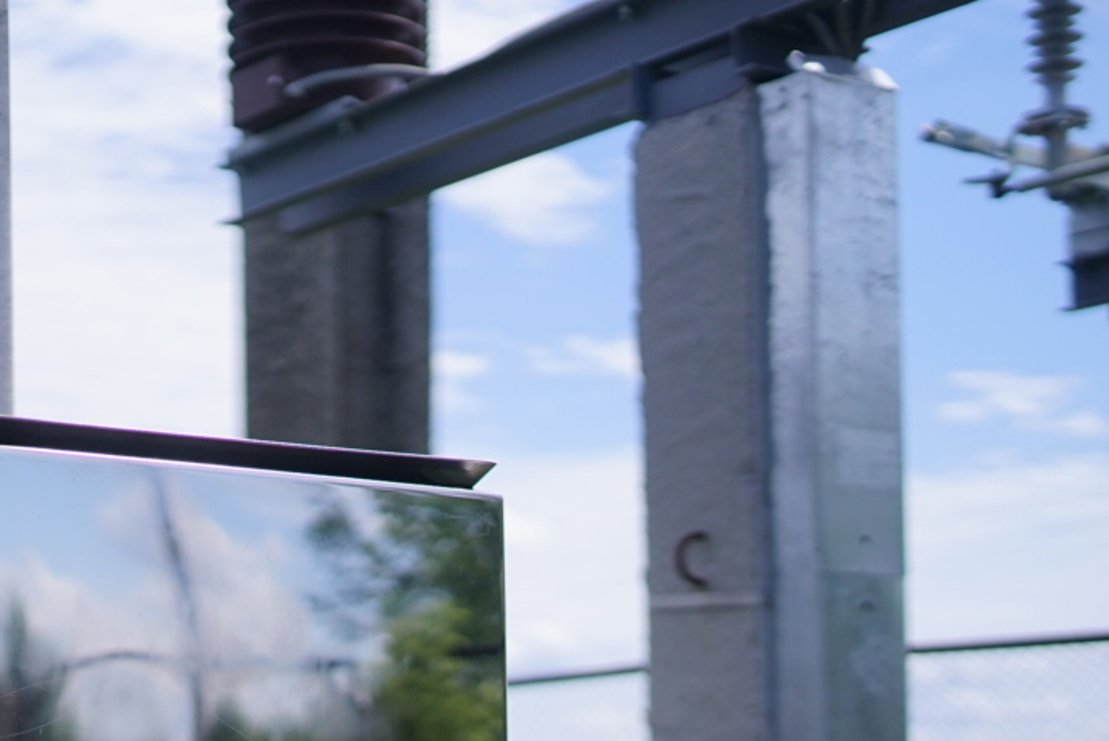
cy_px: 855
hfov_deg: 24.1
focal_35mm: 82
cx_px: 113
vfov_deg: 16.1
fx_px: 2528
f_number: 1.4
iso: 100
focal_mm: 35
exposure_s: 1/8000
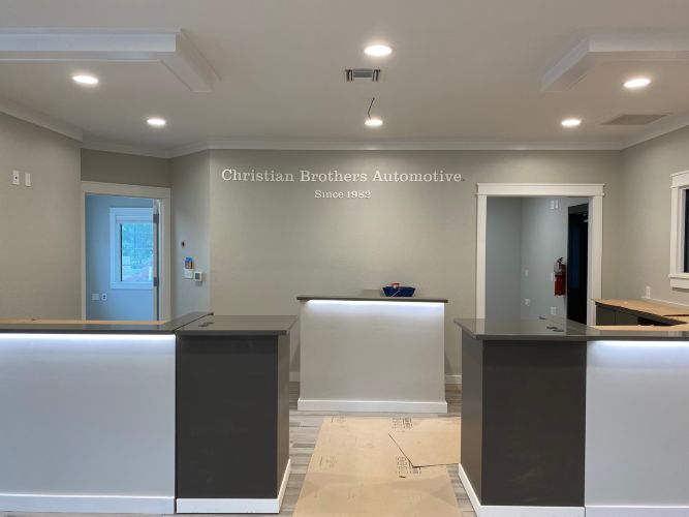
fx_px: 517
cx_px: 344
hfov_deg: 67.3
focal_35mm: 26
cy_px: 258
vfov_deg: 53.0
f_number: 1.8
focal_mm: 4.25
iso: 100
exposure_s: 1/120
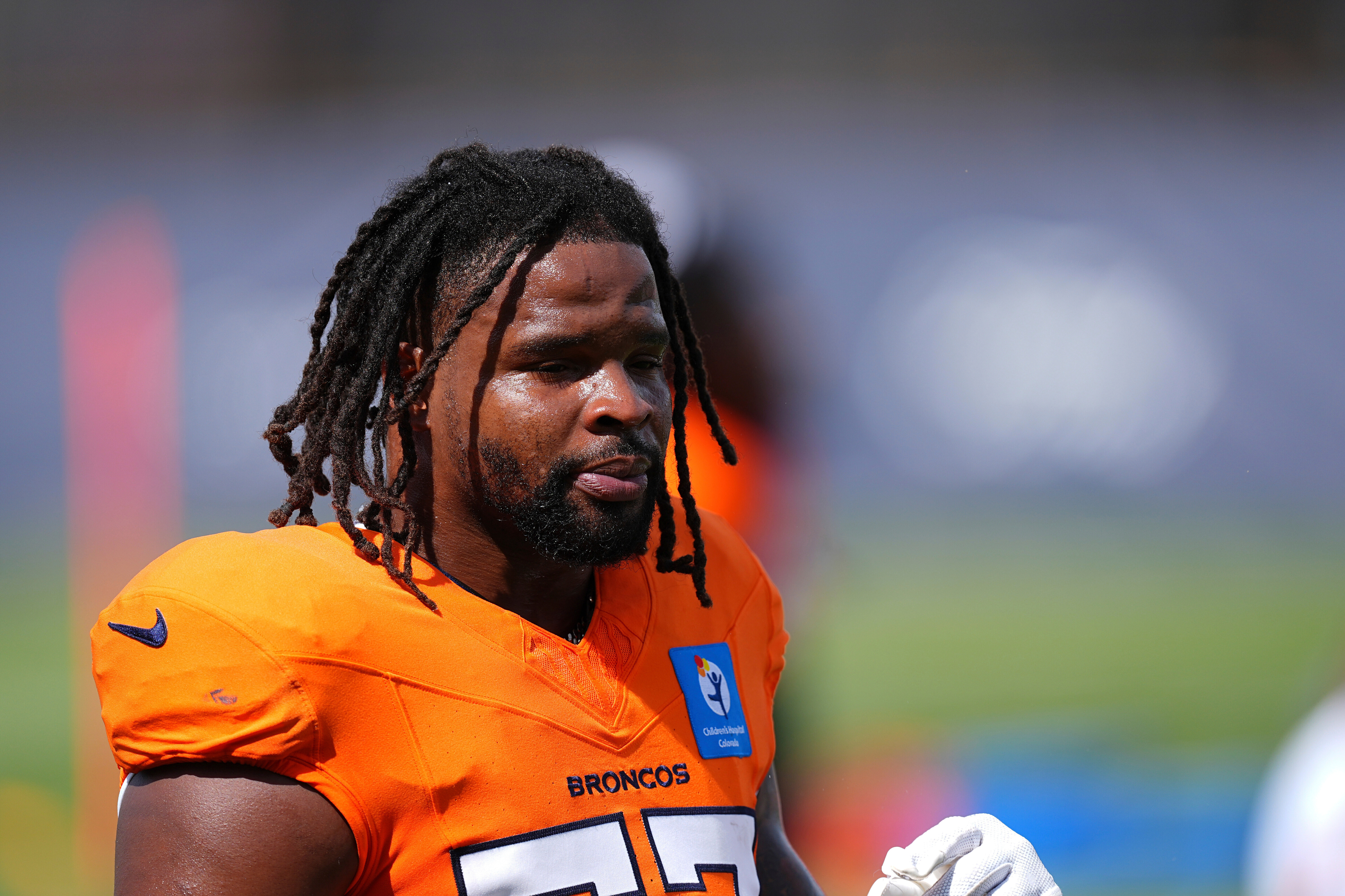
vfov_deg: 2.3
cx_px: 672
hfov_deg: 3.4
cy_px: 448
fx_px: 22415
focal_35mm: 600
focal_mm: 600
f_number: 4
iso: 200
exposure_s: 1/1600
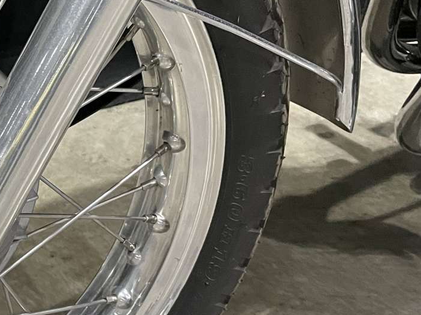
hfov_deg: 23.4
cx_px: -119
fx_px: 900
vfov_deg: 19.9
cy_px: 129
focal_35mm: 74
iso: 500
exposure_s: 1/33
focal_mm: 4.2
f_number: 1.6
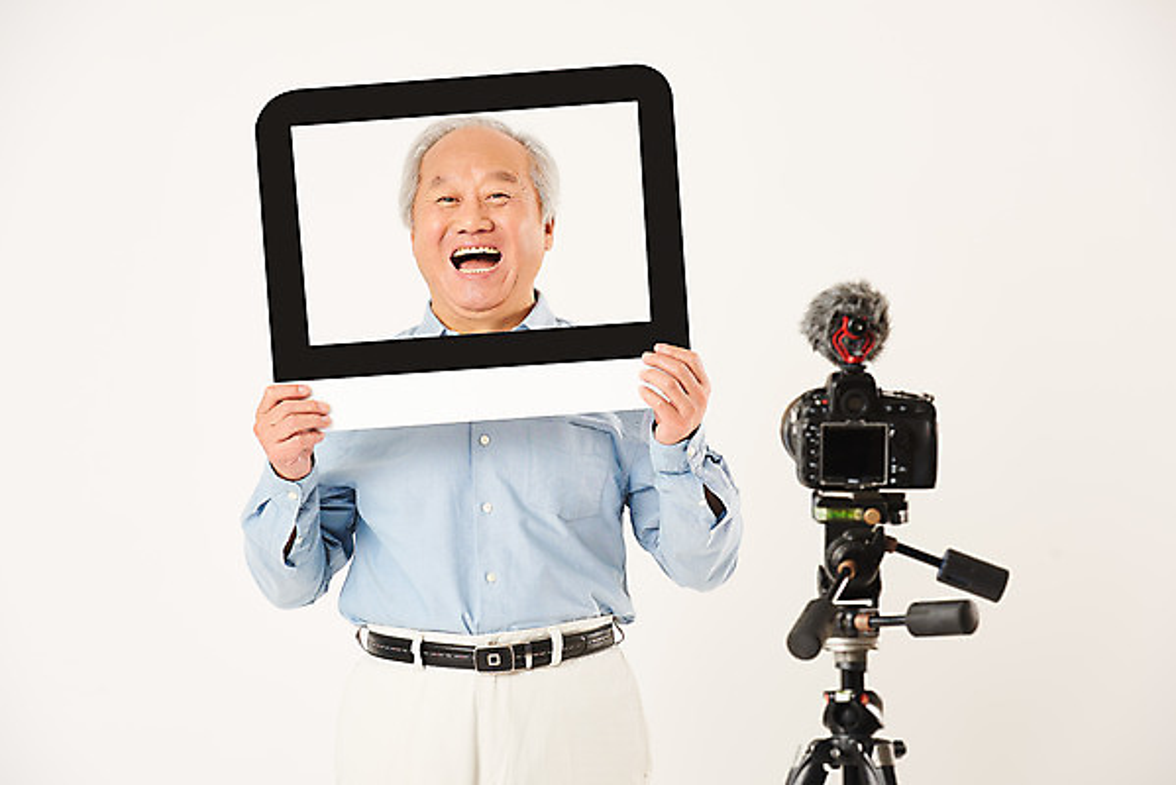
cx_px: 588
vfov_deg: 9.5
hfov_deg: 14.1
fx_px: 4739
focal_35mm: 145
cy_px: 392
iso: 100
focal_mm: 145
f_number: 7.1
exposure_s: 1/125
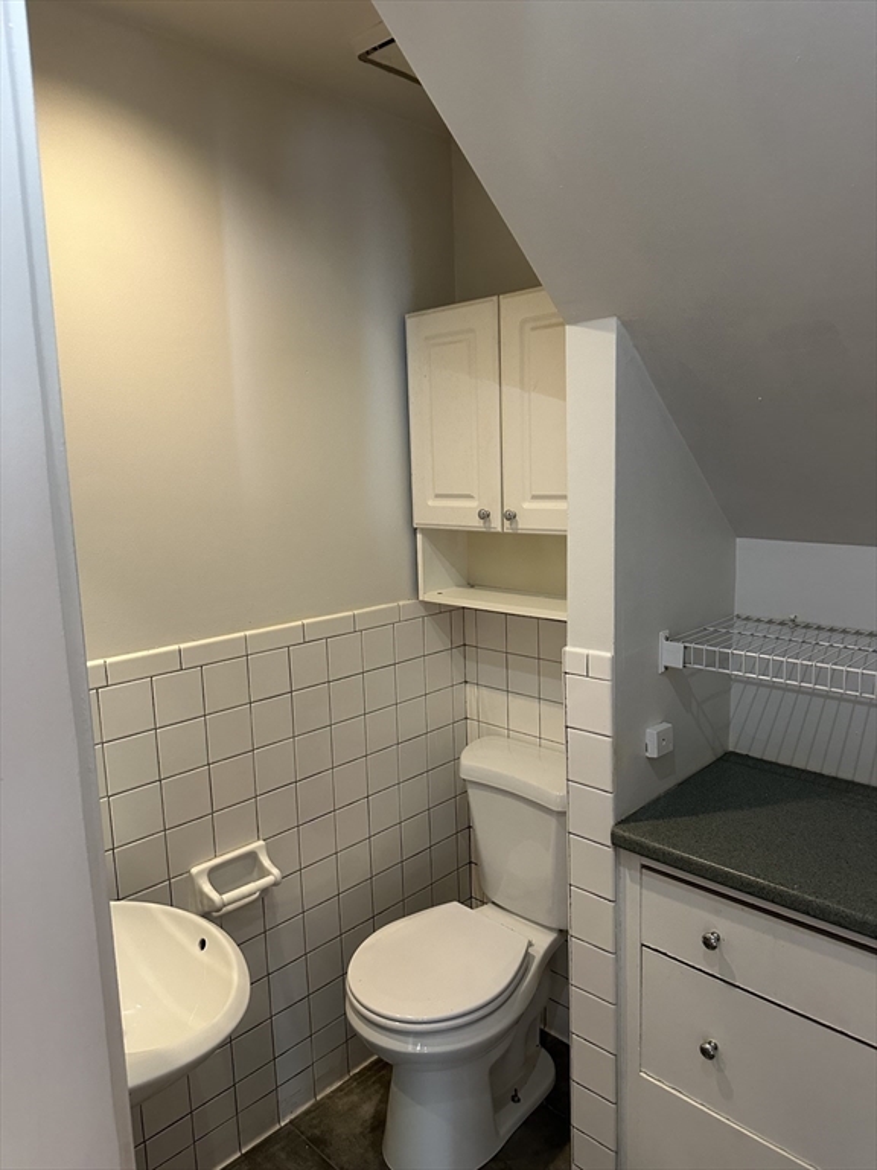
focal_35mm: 24
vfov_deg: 71.6
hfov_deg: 56.8
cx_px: 438
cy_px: 585
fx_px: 811
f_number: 1.78
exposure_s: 1/60
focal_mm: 6.86
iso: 500
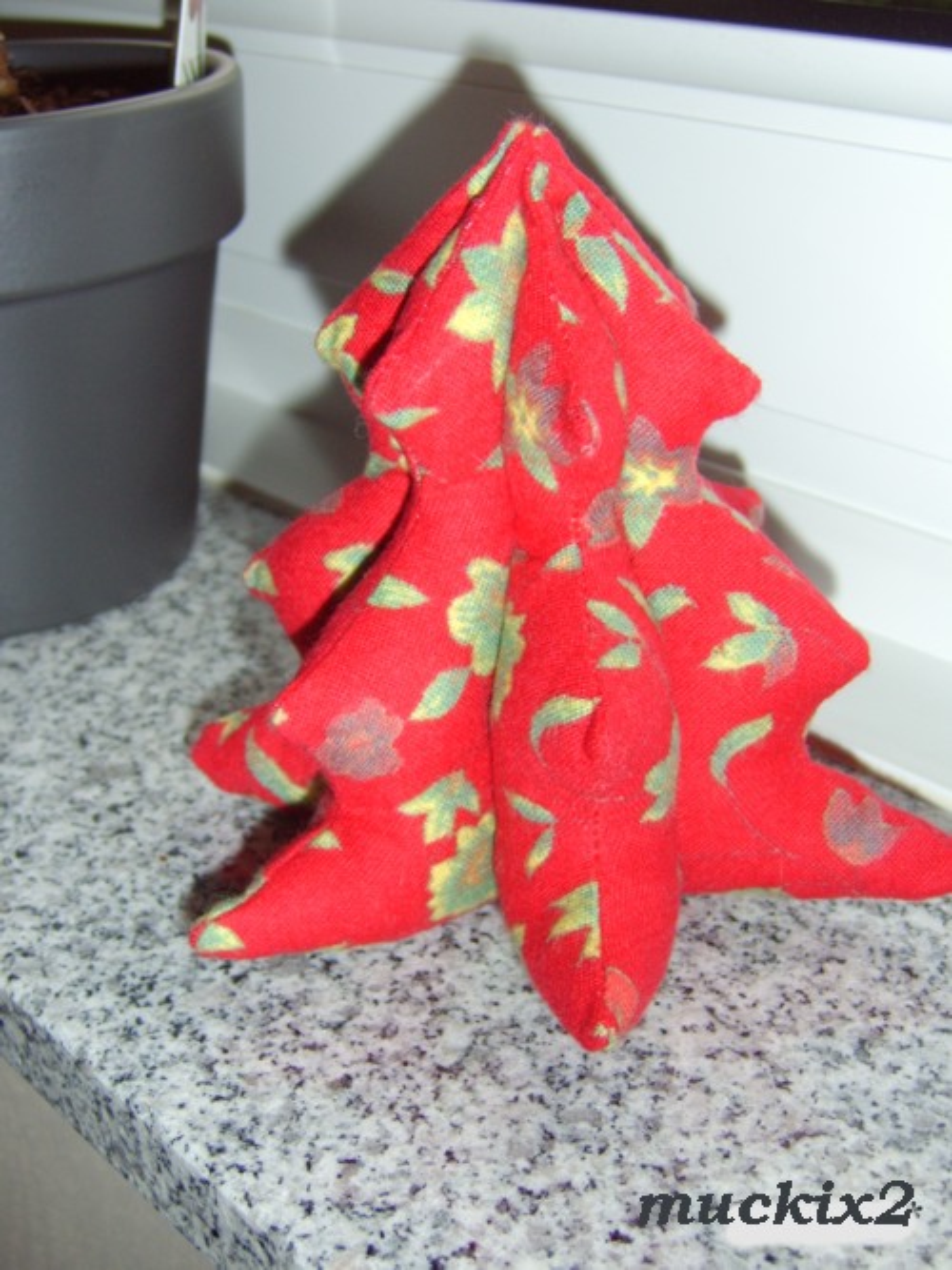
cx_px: 476
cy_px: 635
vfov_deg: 49.0
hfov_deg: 37.7
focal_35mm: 38
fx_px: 1394
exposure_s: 1/60
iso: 141
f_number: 2.7
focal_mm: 9.86
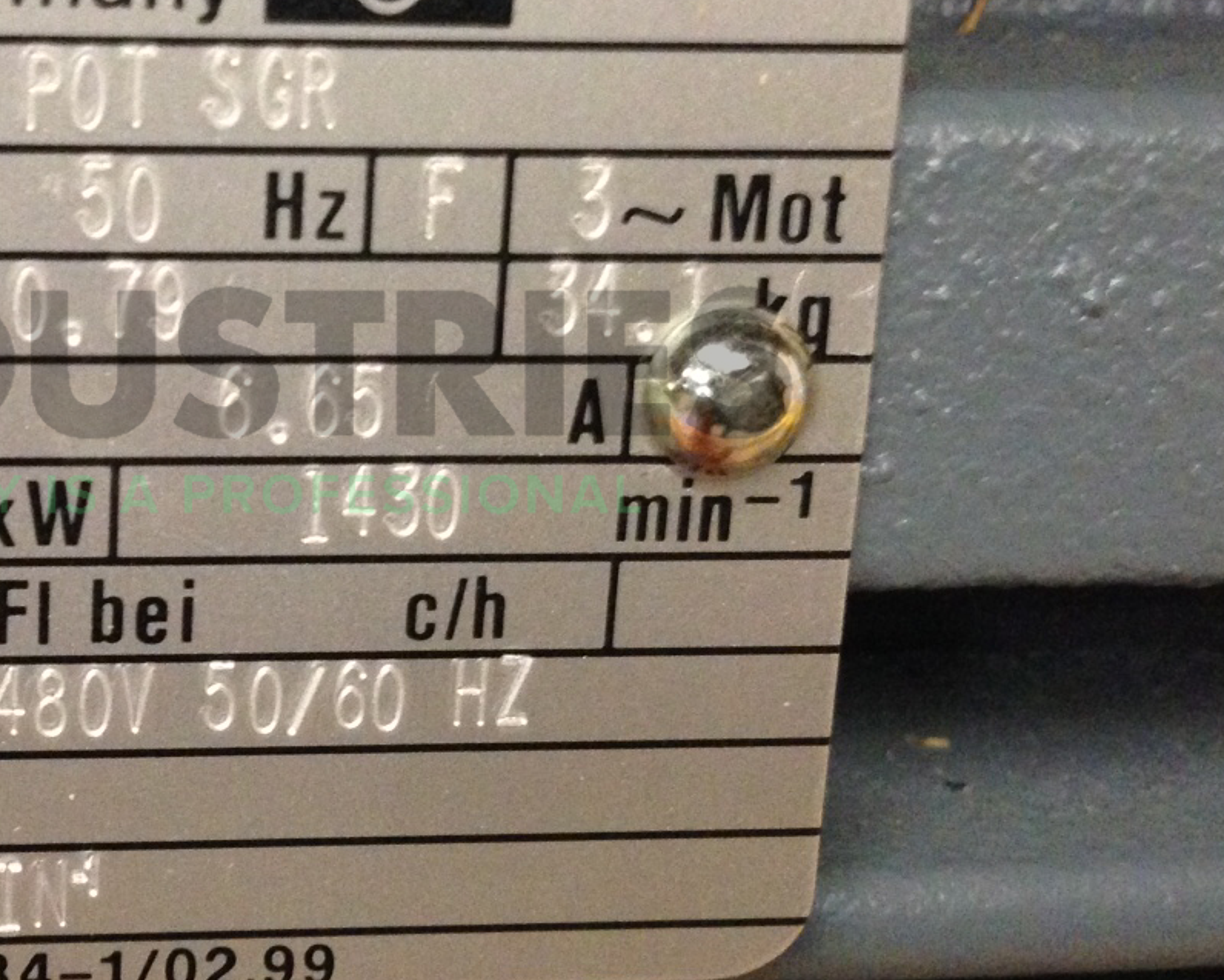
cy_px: 405
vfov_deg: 23.1
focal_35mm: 66
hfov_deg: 27.3
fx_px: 2391
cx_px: 35
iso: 400
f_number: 2.4
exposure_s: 1/17
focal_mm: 4.12
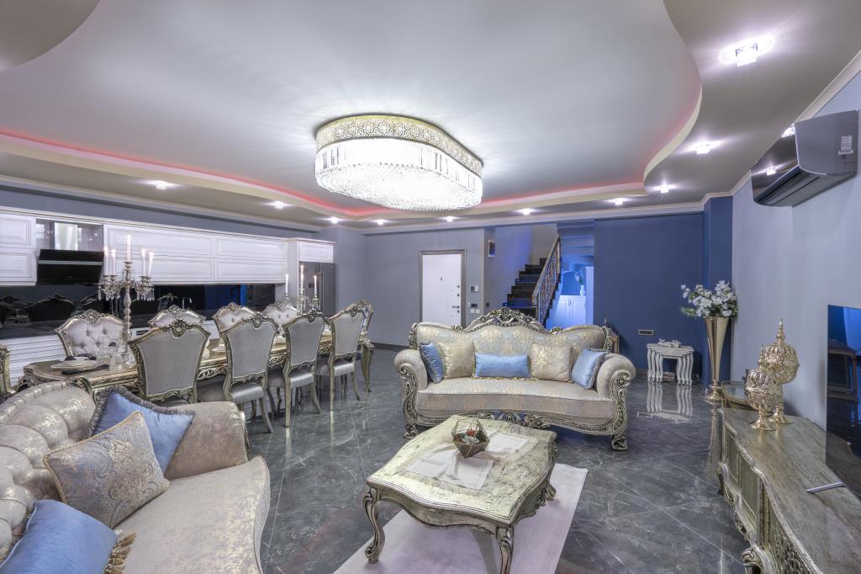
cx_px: 430
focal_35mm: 16
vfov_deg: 73.7
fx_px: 383
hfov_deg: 96.8
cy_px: 287
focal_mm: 16
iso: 125
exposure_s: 2
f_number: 9
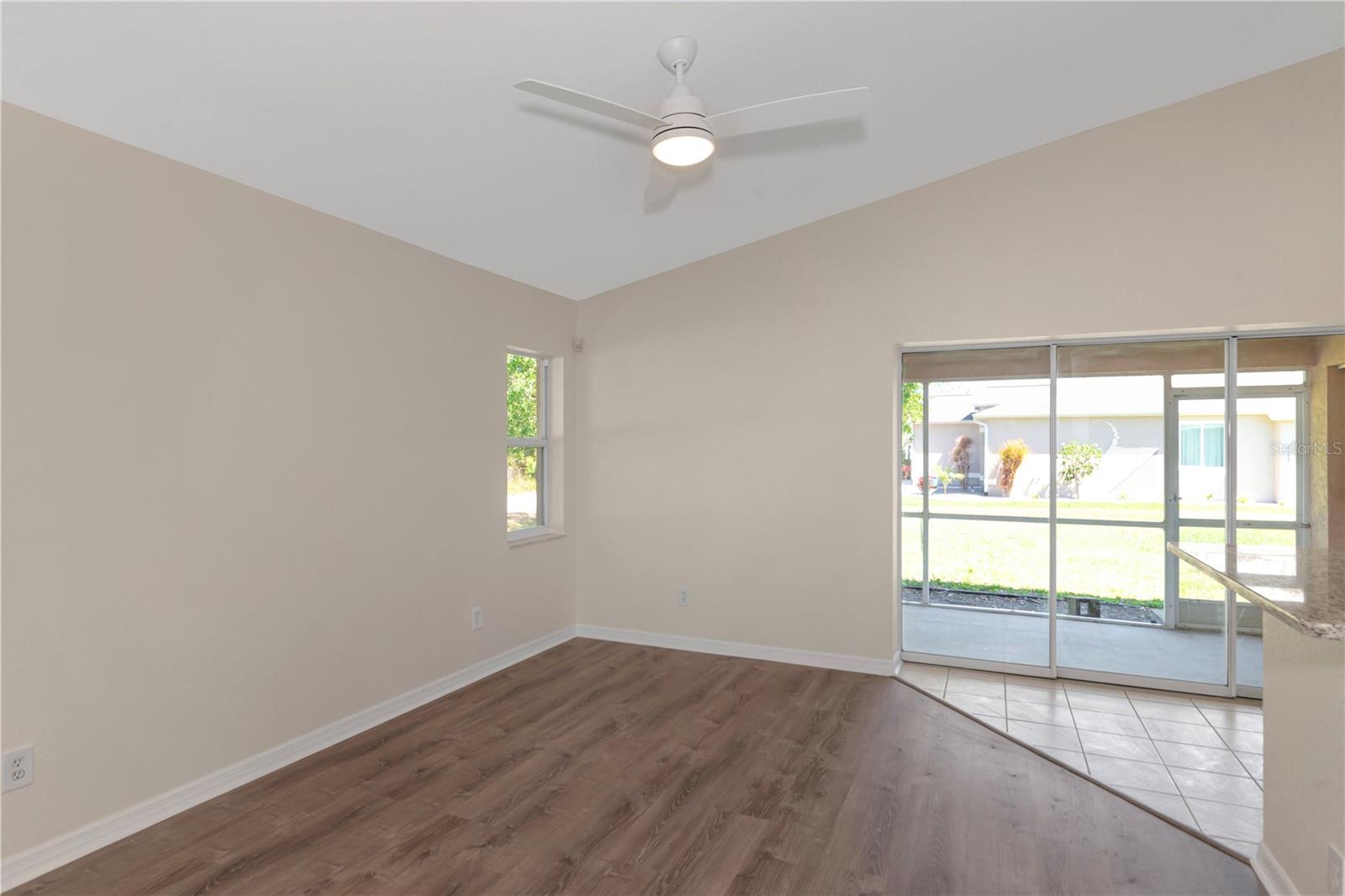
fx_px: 710
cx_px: 672
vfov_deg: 64.5
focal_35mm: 19
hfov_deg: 86.9
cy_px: 448
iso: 250
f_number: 8
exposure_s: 1/80
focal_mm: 19
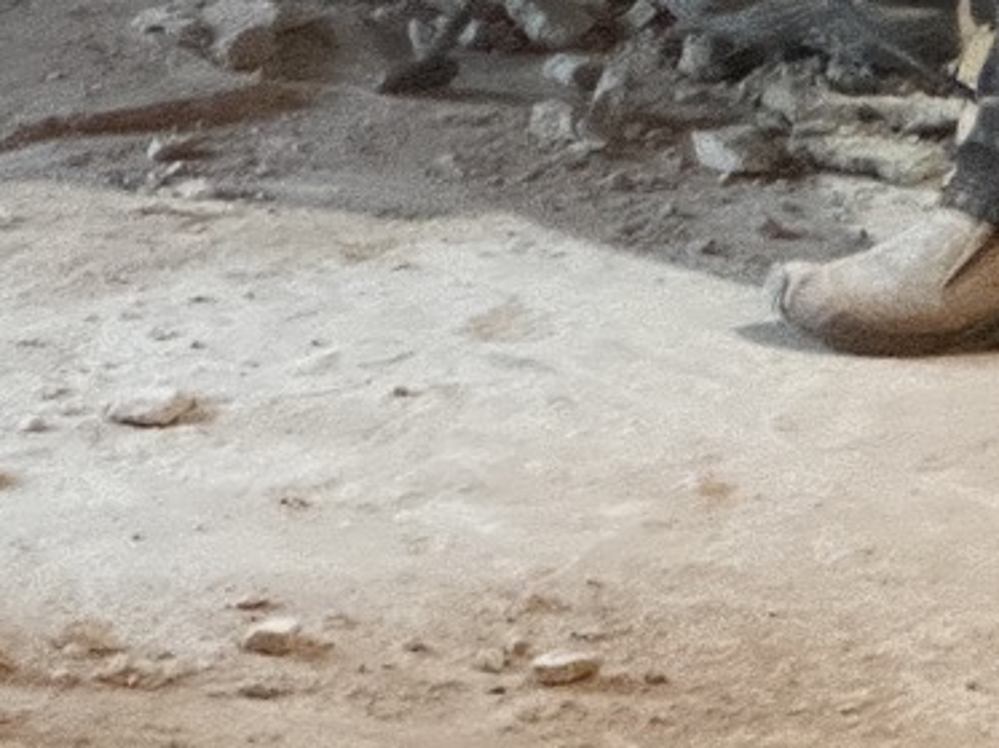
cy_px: -378
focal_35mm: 248
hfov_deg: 8.0
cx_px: 107
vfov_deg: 5.9
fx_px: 7150
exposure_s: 1/29
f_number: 2.8
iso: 1600
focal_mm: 9
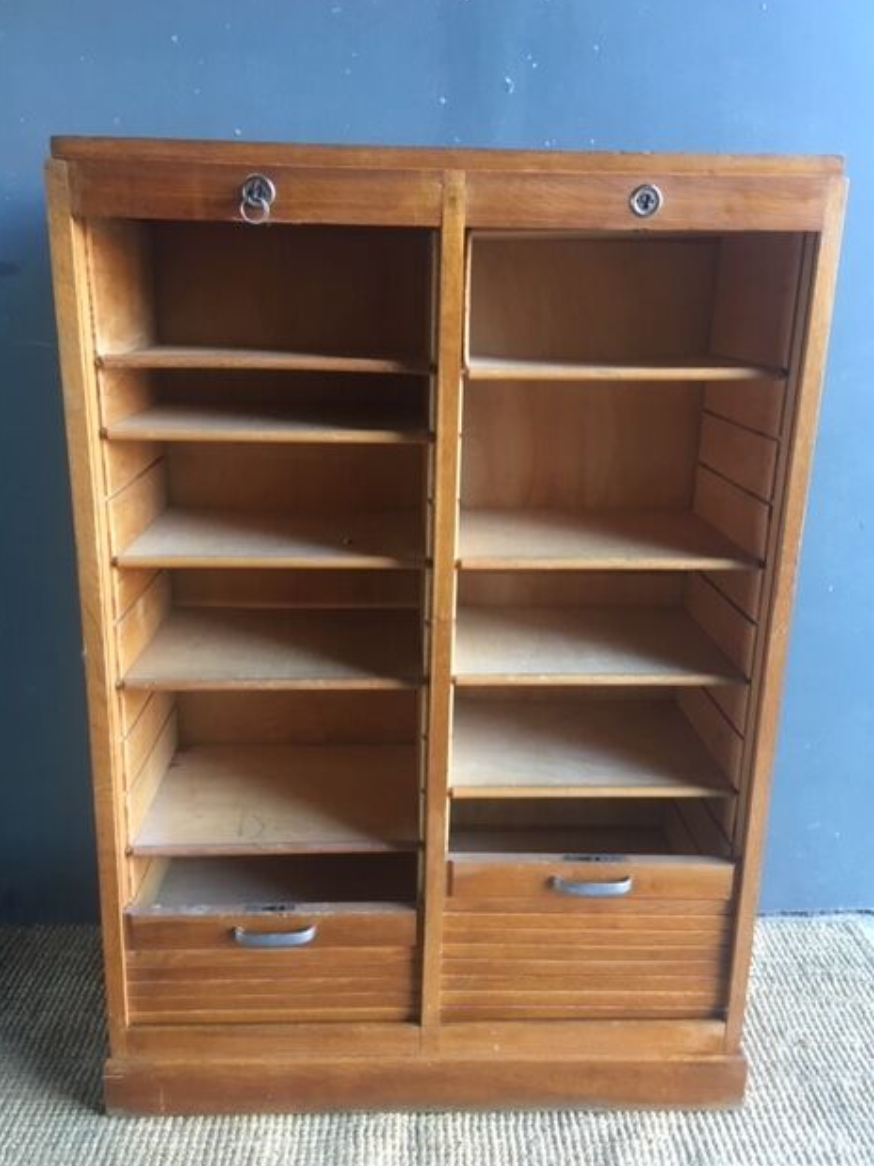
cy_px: 576
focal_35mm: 30
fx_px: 1010
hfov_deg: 46.8
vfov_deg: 60.0
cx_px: 443
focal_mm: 4.15
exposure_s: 1/33
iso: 125
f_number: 2.2
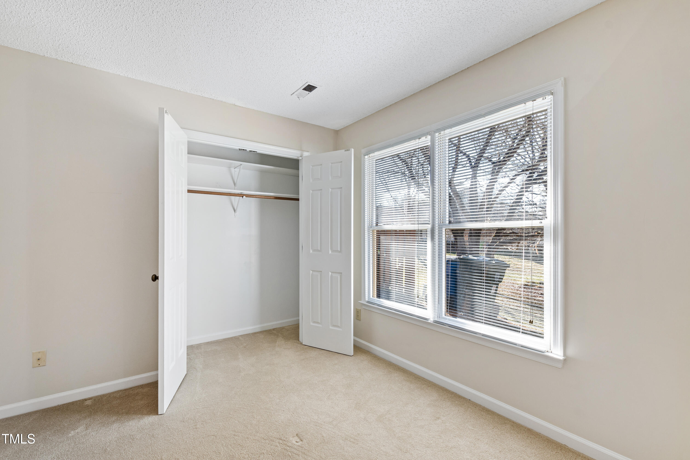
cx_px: 345
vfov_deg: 77.3
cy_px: 230
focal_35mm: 15
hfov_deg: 100.4
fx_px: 287
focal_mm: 10
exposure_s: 1/6
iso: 100
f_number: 8
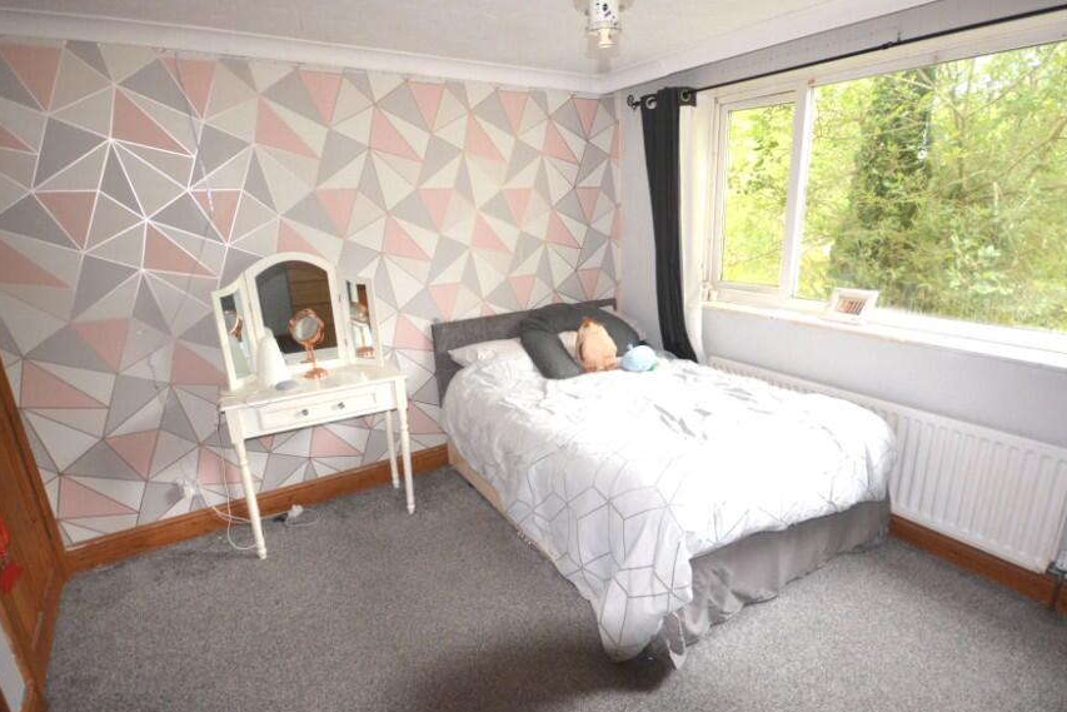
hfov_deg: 89.8
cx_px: 577
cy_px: 377
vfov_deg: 67.3
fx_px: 534
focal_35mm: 18
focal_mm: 10
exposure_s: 1/60
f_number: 4
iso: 1000
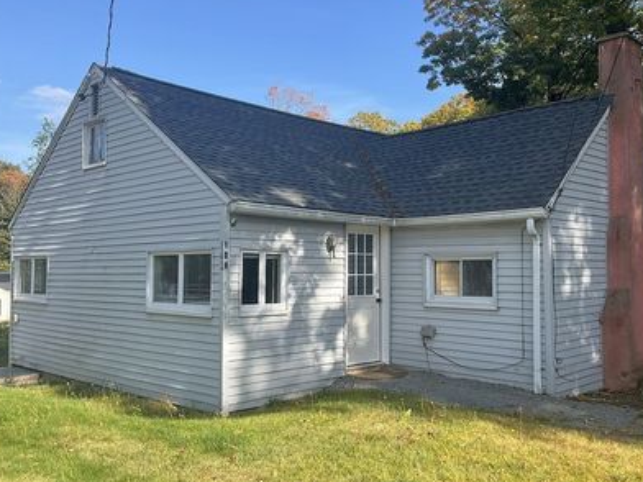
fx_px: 687
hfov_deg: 49.8
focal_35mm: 37
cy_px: 237
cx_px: 385
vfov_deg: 38.7
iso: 25
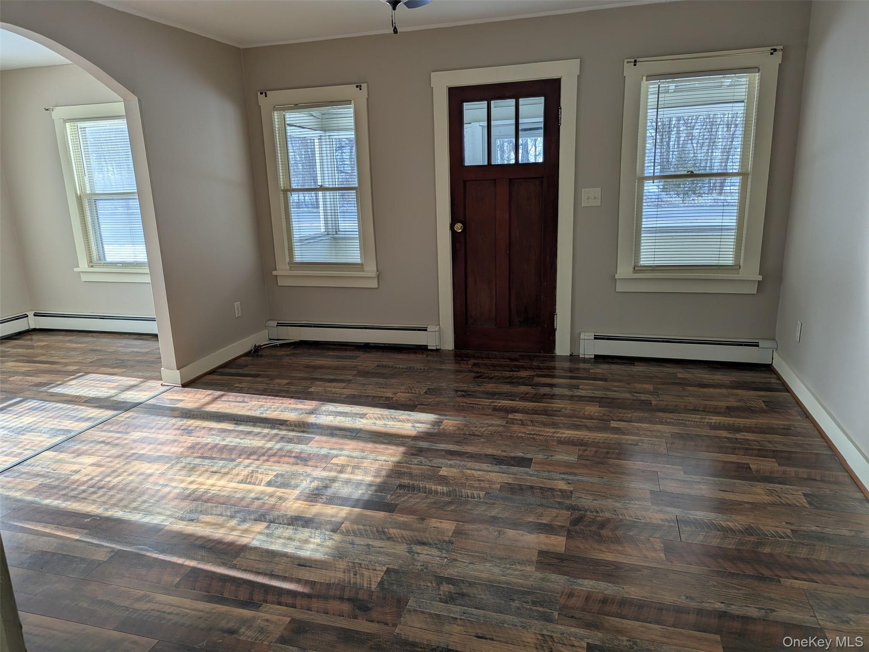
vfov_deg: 56.8
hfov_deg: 71.6
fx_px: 602
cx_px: 434
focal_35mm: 24
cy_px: 326
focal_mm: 6.81
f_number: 1.85
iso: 45
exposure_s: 1/206
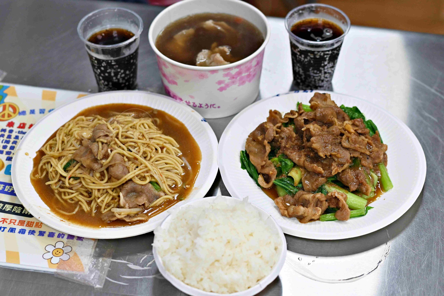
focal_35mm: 75
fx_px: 925
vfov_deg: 18.2
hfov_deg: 27.0
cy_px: 148
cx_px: 222
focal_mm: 50
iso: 450
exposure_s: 1/200
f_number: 3.2
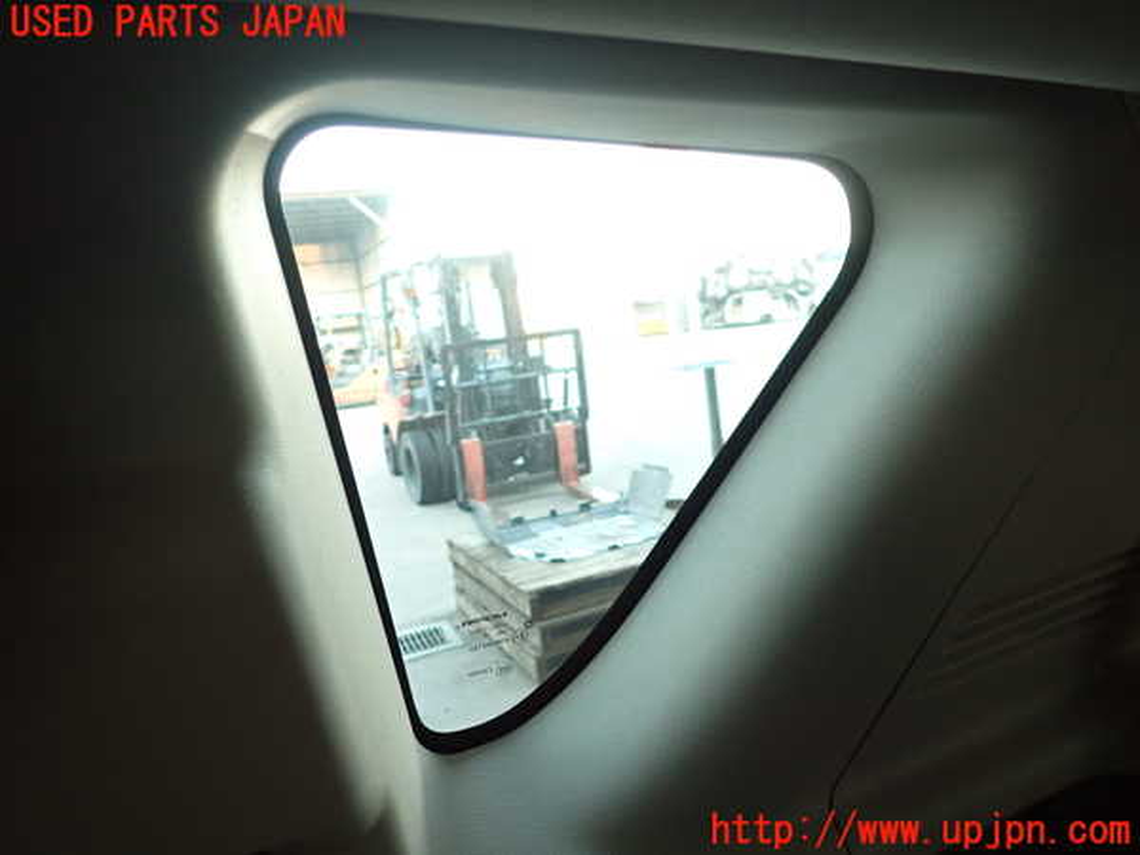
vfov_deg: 54.9
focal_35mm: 25
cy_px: 428
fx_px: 823
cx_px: 570
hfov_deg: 69.4
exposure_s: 1/30
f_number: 2
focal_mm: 4.5
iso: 250
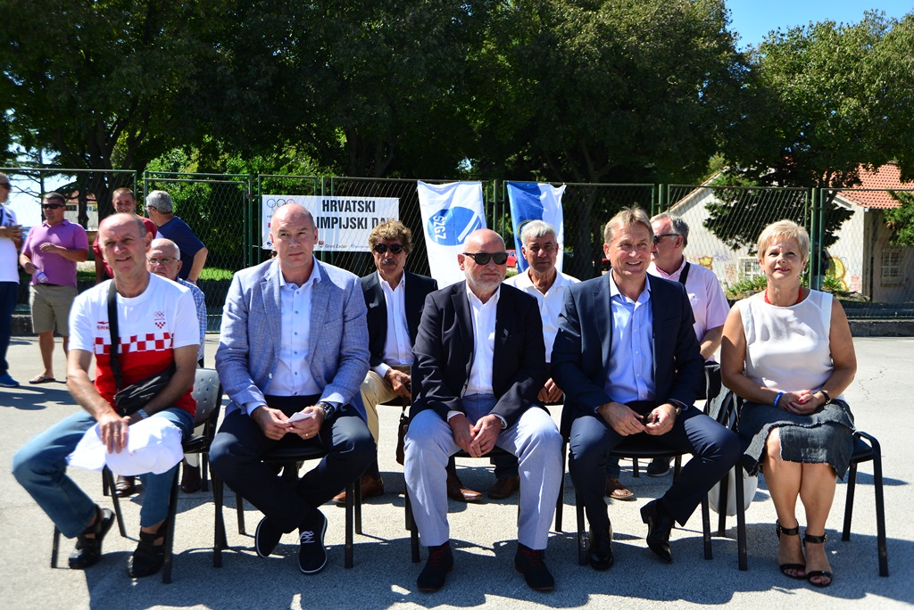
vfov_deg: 38.9
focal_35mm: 34
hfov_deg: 55.8
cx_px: 457
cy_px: 305
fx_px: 864
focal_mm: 34
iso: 200
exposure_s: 1/640
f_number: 6.3
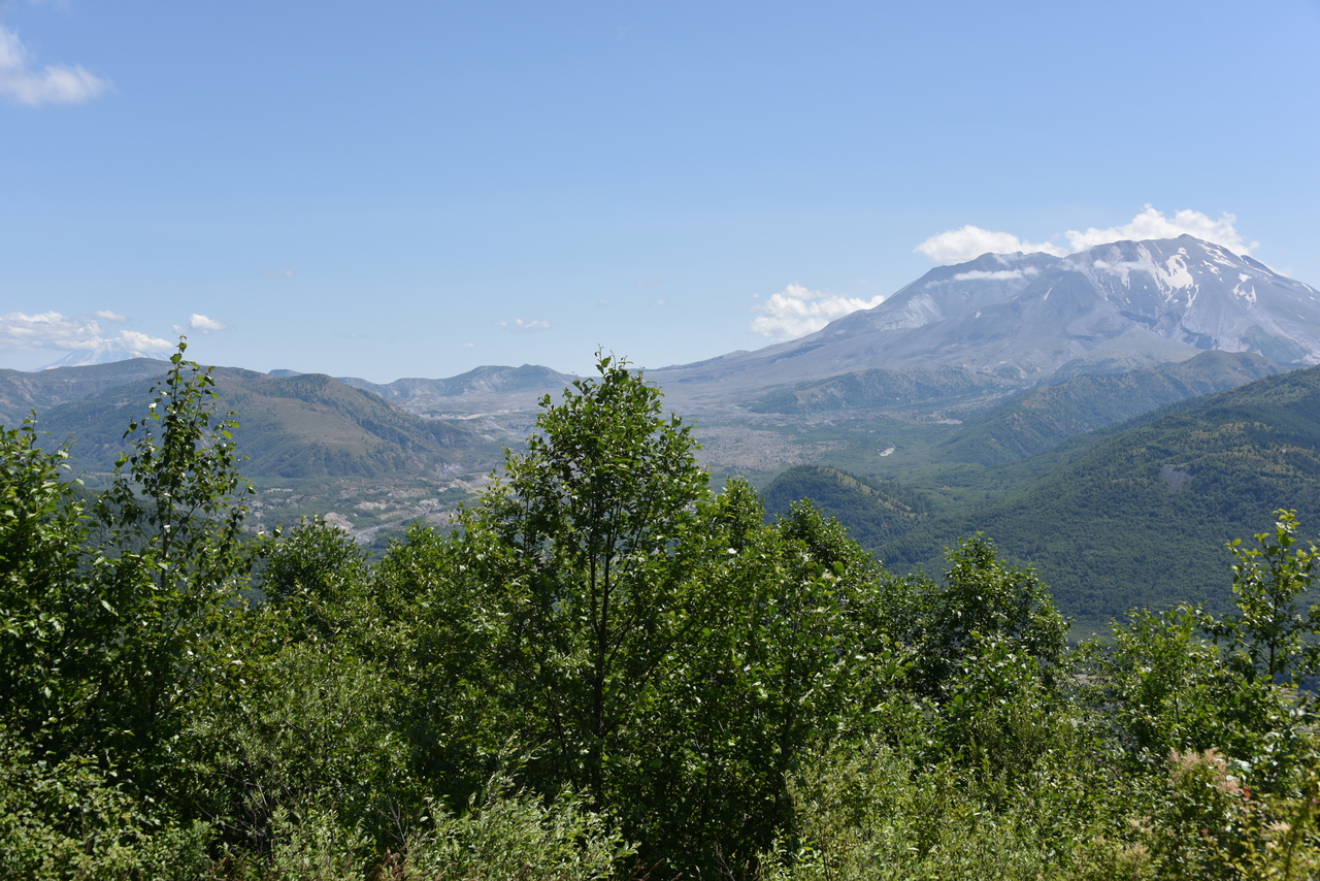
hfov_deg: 46.4
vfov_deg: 31.9
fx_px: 1540
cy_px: 440
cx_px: 660
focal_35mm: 42
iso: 100
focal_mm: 42
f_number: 9
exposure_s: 1/320
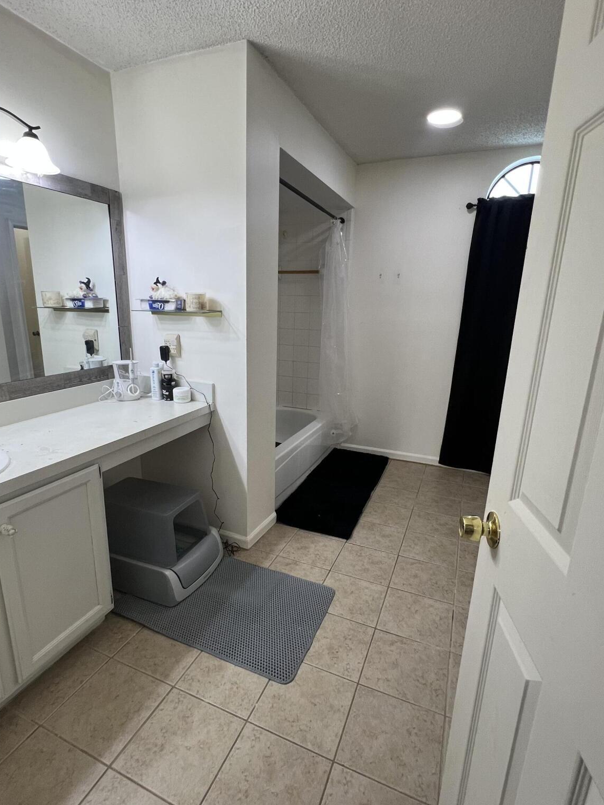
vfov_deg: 91.0
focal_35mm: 17
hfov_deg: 74.6
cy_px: 414
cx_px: 278
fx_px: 395
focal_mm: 1.57
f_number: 1.8
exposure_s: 1/120
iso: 125
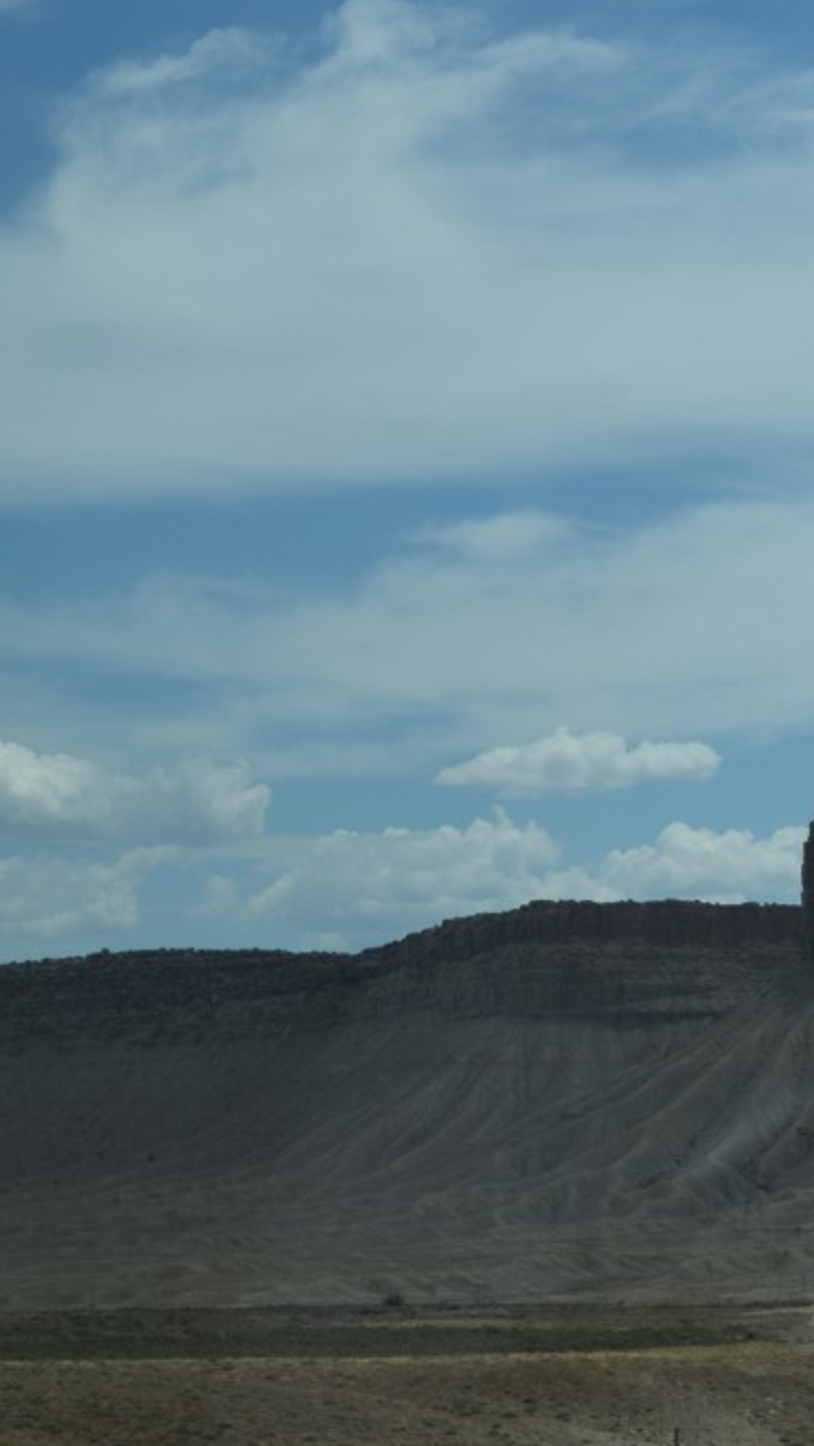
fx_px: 6677
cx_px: 1108
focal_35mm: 174
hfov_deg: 6.9
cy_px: 520
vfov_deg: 12.4
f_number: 11
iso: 200
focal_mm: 55
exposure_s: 1/500
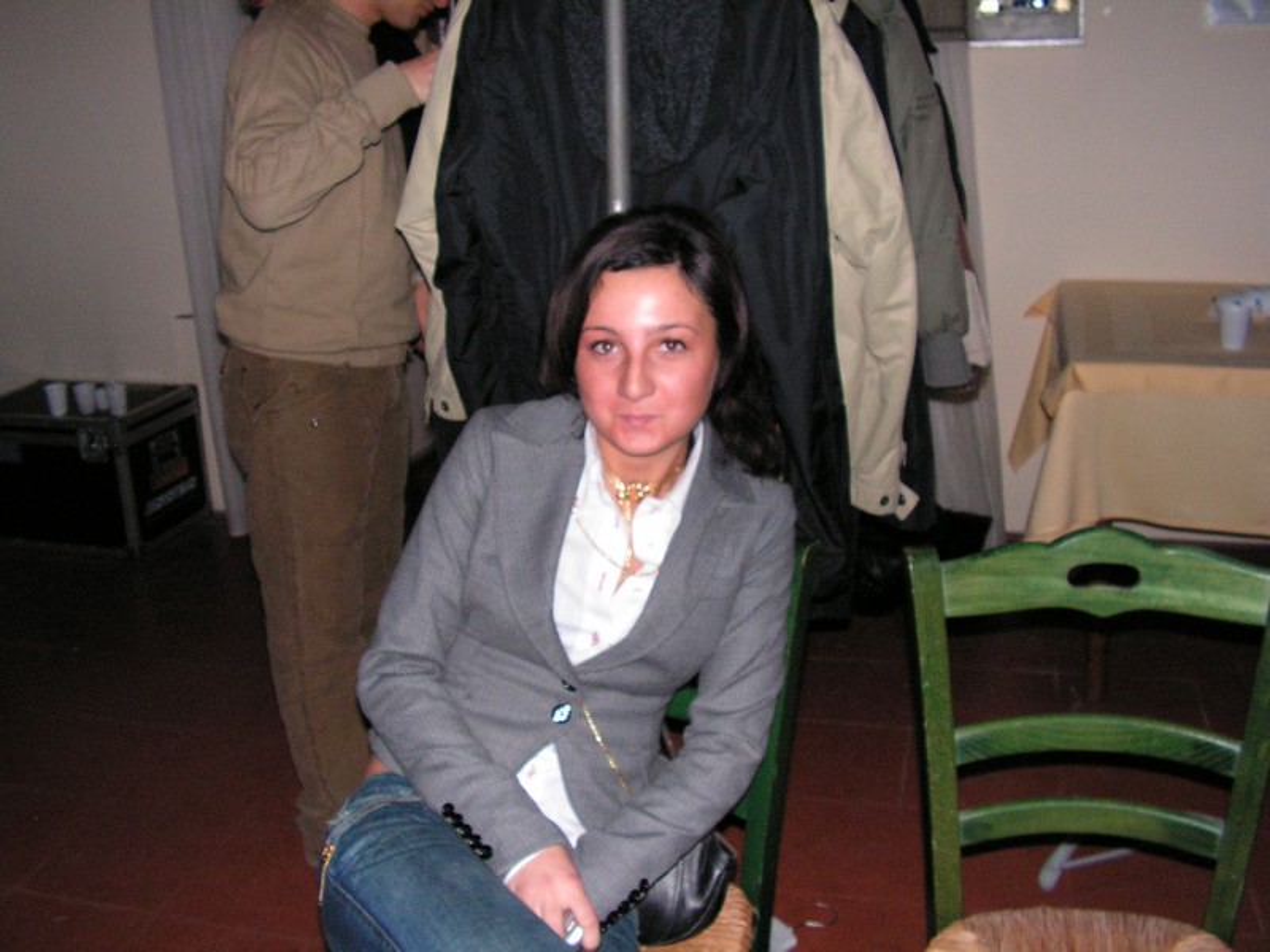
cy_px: 476
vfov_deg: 39.7
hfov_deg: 51.4
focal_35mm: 36
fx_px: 1321
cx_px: 635
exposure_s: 1/40
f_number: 3.2
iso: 200
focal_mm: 6
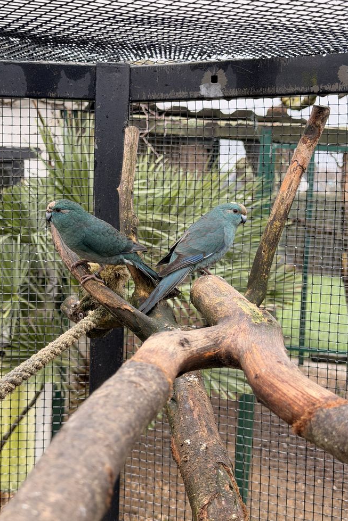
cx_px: 151
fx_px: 739
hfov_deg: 26.5
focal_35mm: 51
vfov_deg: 38.9
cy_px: 255
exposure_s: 1/178
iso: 125
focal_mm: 6.76
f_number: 1.78
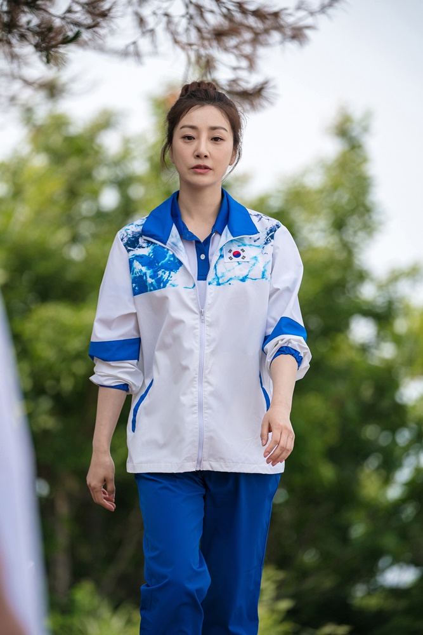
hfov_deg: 8.5
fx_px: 2854
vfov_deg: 12.7
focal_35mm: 162
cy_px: 318
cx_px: 212
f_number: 3.2
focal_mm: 162
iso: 125
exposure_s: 1/2000
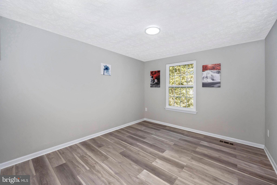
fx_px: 108
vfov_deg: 81.2
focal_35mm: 14
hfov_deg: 104.3
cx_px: 138
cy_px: 92
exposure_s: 1/60
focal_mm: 14
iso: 320
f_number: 8
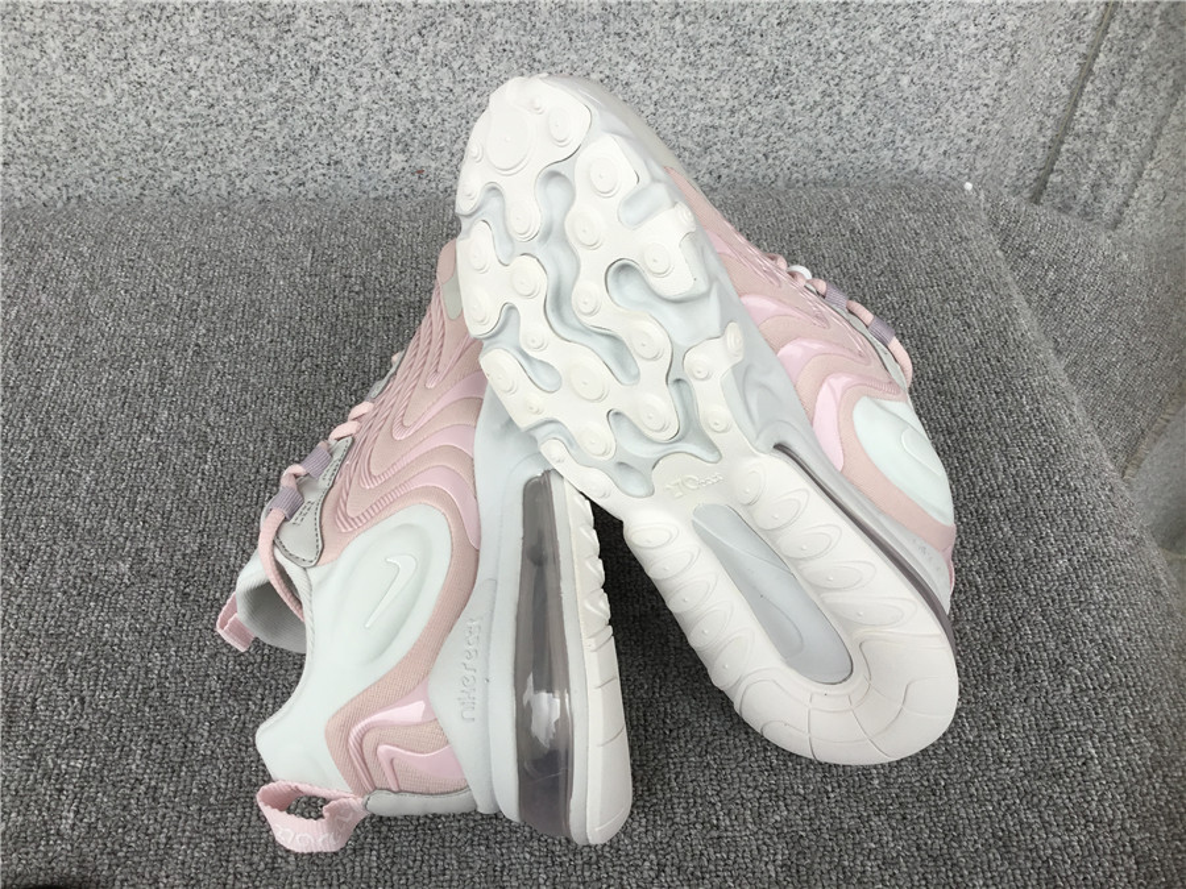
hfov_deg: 58.4
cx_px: 593
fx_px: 1062
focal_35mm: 31
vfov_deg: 45.4
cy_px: 444
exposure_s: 1/100
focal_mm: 3.3
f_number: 2.4
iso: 25
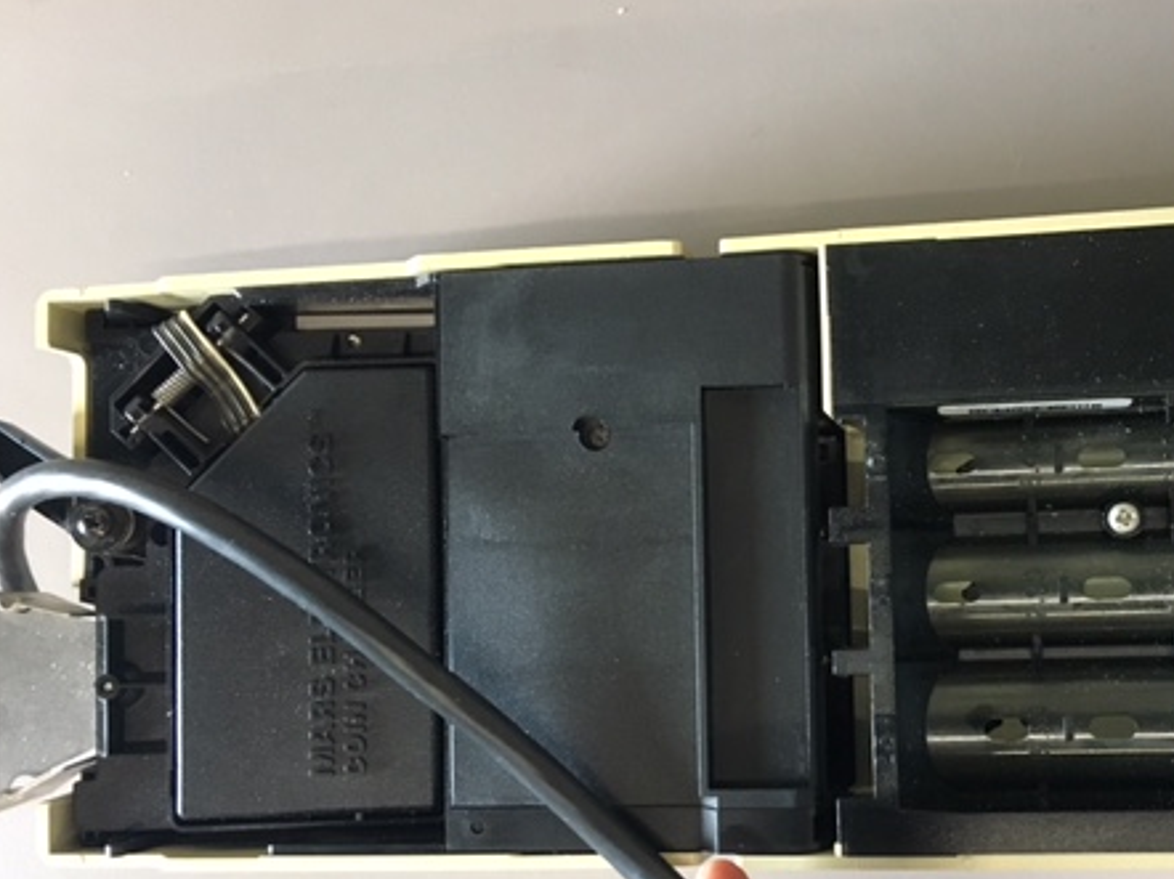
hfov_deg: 43.8
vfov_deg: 34.2
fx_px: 1424
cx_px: 831
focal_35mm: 42
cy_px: 528
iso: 200
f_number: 2.2
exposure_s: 1/30
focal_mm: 4.15
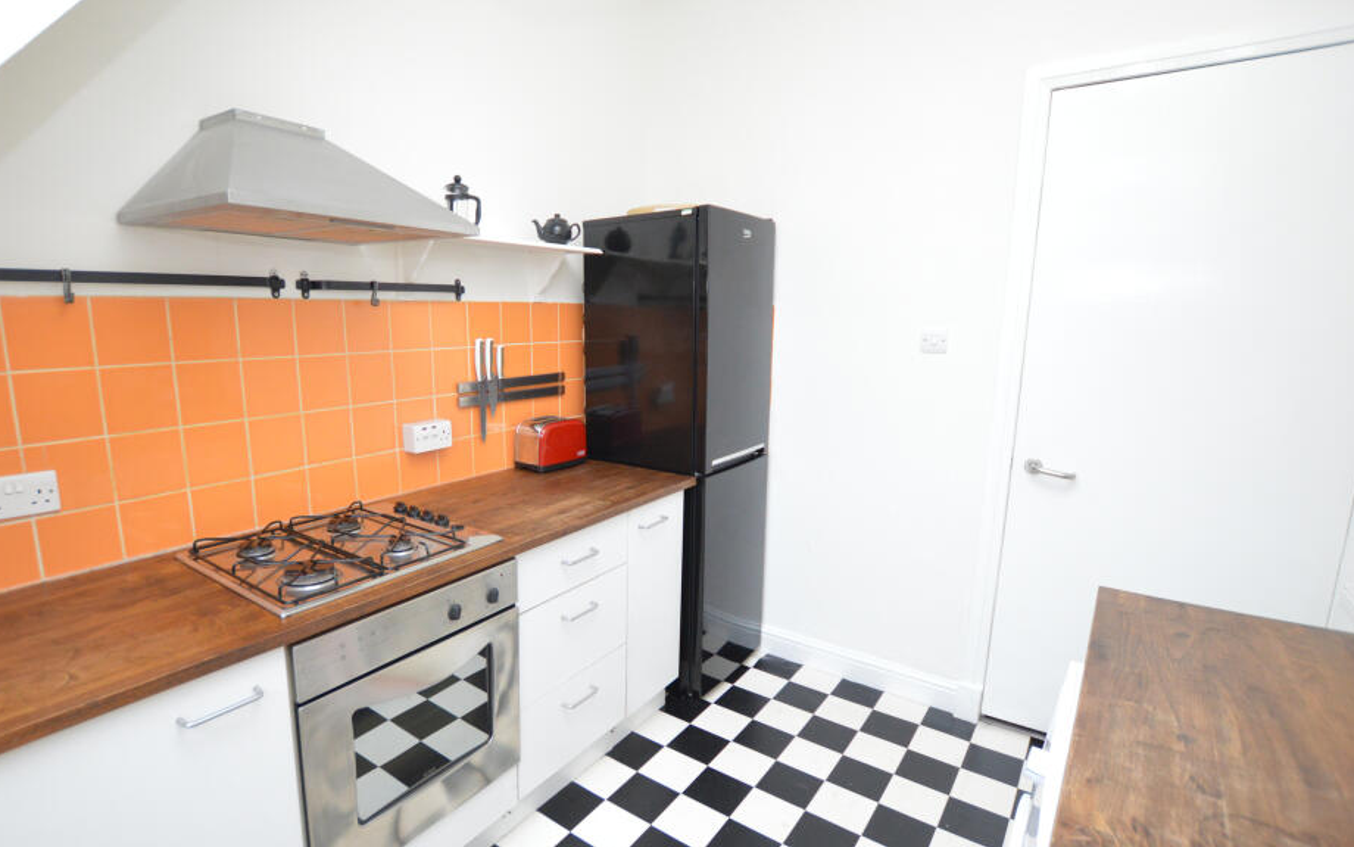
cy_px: 429
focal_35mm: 17
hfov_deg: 94.0
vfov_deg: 68.0
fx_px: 627
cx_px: 605
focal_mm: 10
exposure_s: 1/60
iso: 1800
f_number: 3.5
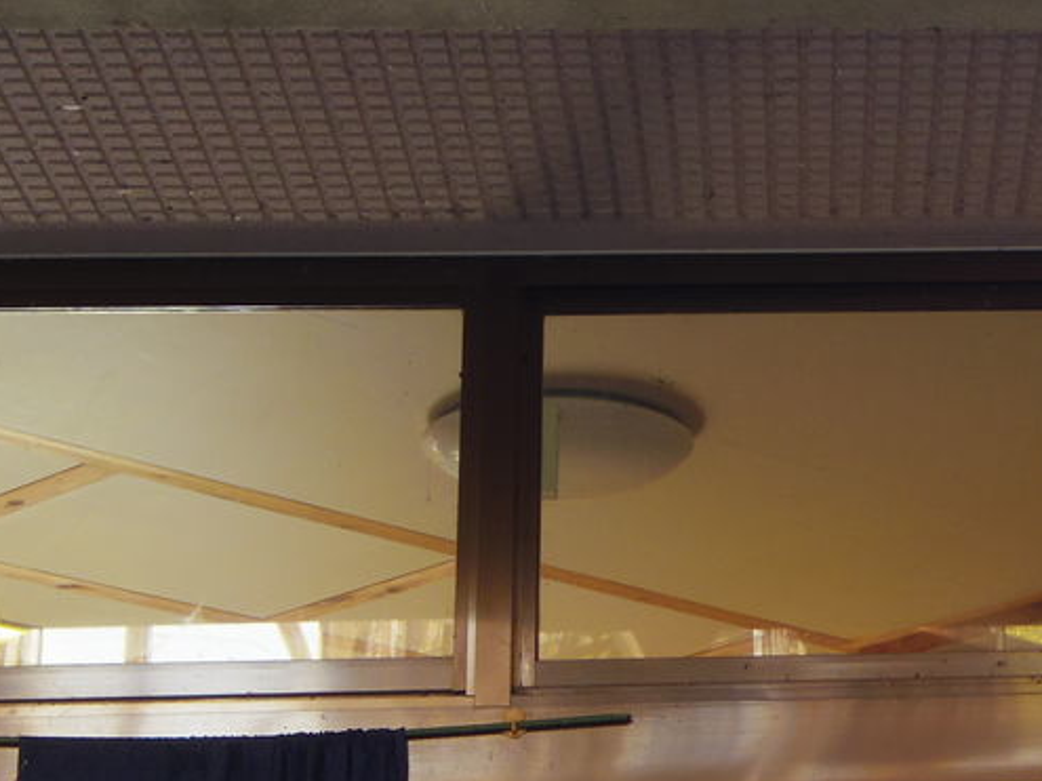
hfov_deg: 16.7
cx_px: 1183
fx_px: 3431
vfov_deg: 13.0
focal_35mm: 114
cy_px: 354
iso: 200
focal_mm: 8.5
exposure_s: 1/125
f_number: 3.2
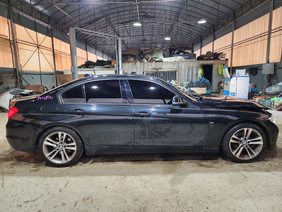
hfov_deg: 73.9
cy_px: 106
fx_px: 187
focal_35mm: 23
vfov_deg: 58.9
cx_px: 141
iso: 250
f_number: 1.8
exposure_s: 1/120
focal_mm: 6.4
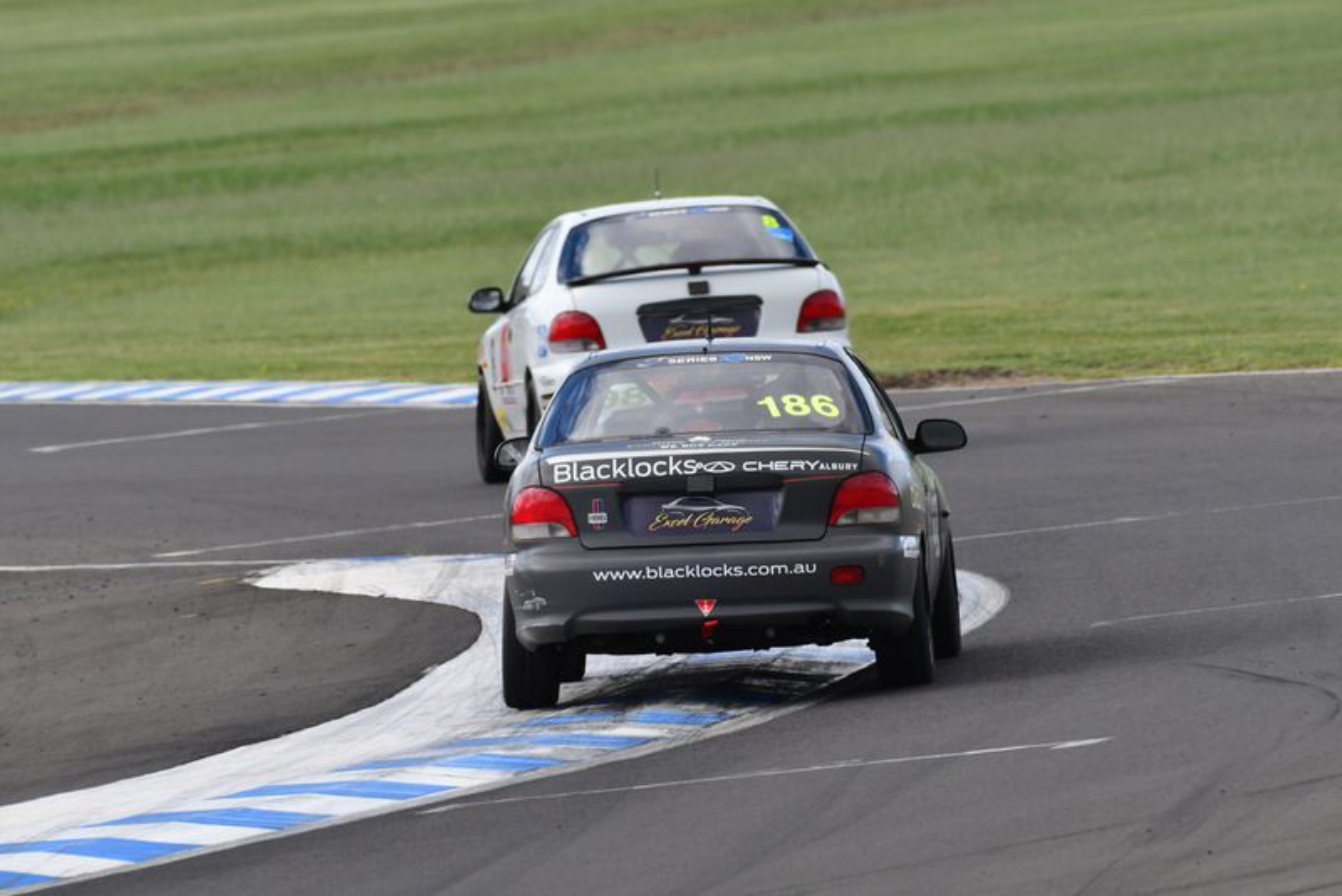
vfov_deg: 1.8
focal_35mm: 750
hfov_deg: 2.7
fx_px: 27967
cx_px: 671
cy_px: 448
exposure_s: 1/500
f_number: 9
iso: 400
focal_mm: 500
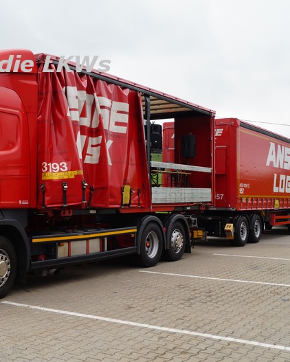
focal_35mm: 47
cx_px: 104
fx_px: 504
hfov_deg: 31.9
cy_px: 181
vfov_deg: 39.5
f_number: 8
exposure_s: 1/125
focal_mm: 22
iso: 100
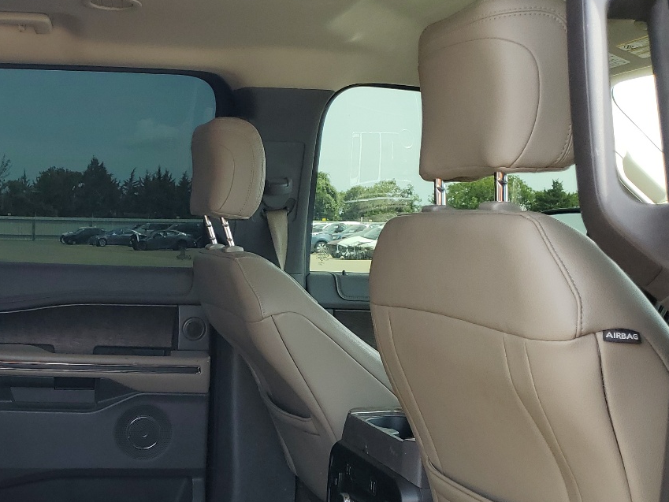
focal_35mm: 49
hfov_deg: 36.5
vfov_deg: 28.6
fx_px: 947
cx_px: 66
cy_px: 448
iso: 50
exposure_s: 1/476
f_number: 1.5
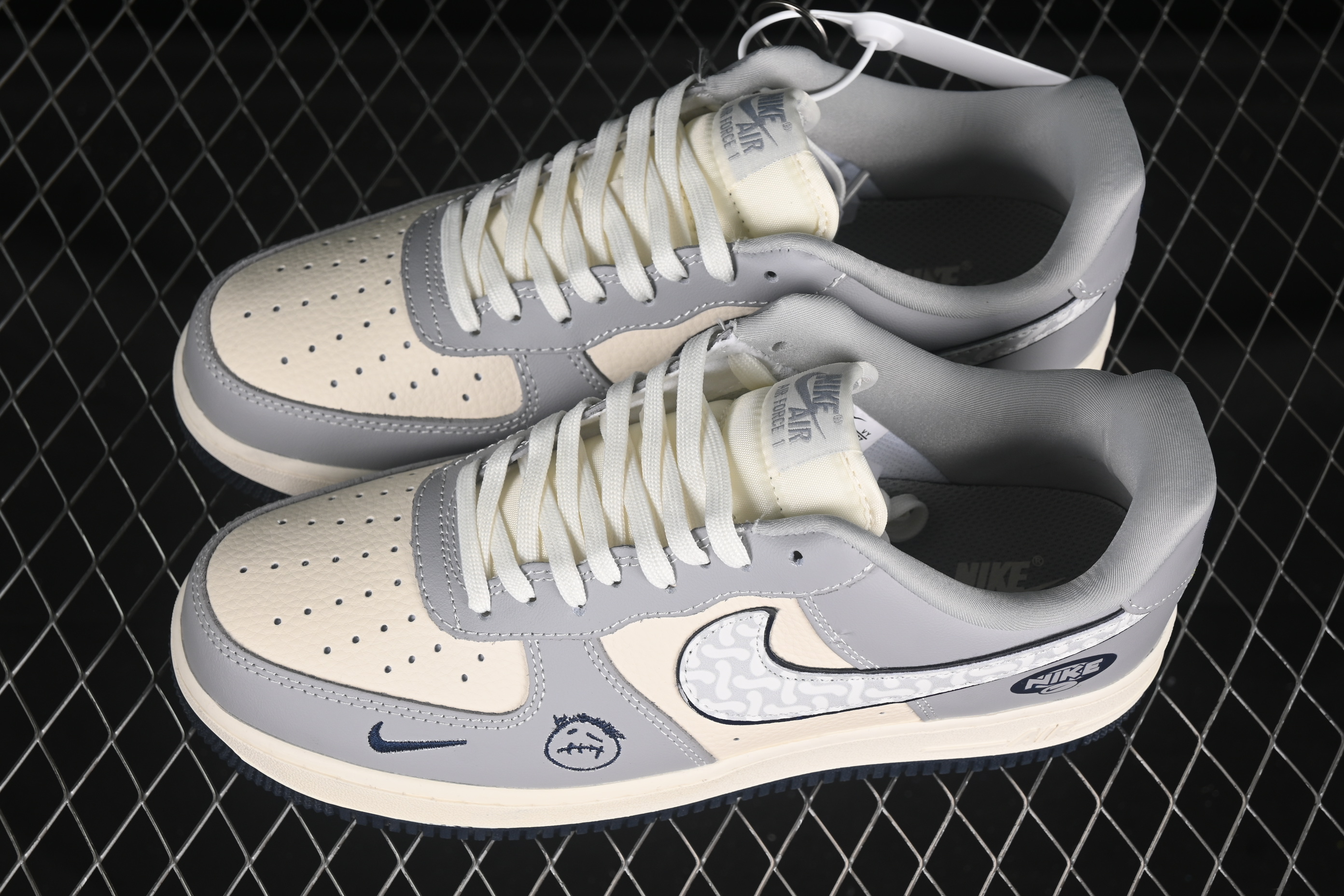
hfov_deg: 27.0
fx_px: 2800
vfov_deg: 18.2
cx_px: 672
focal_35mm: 75
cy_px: 448
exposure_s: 1/80
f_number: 7.1
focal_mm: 50
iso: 160
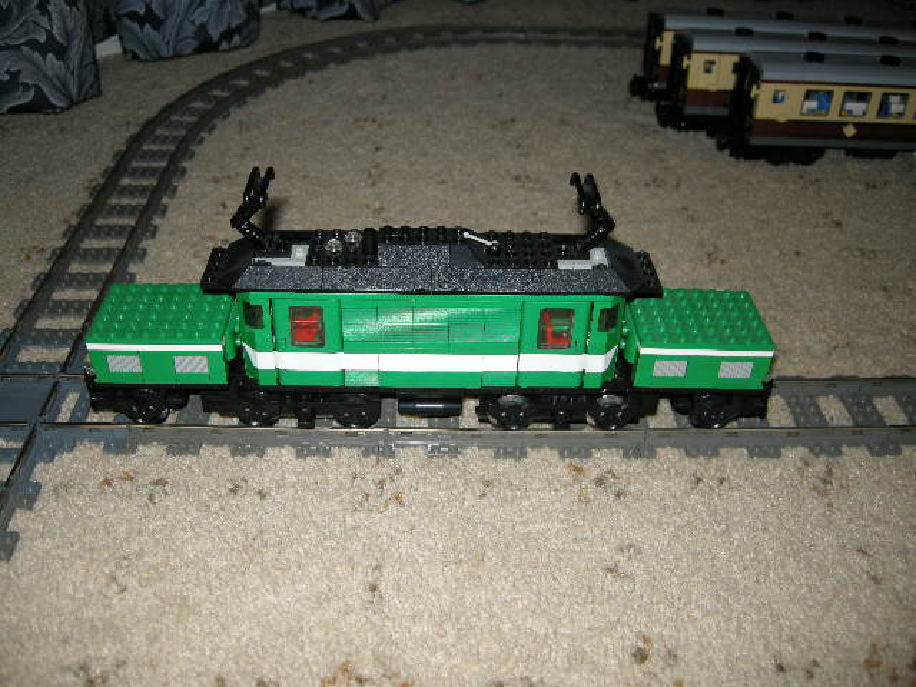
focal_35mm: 35
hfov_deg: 52.6
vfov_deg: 40.7
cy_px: 344
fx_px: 926
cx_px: 458
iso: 64
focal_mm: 7.5
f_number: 2.7
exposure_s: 1/60
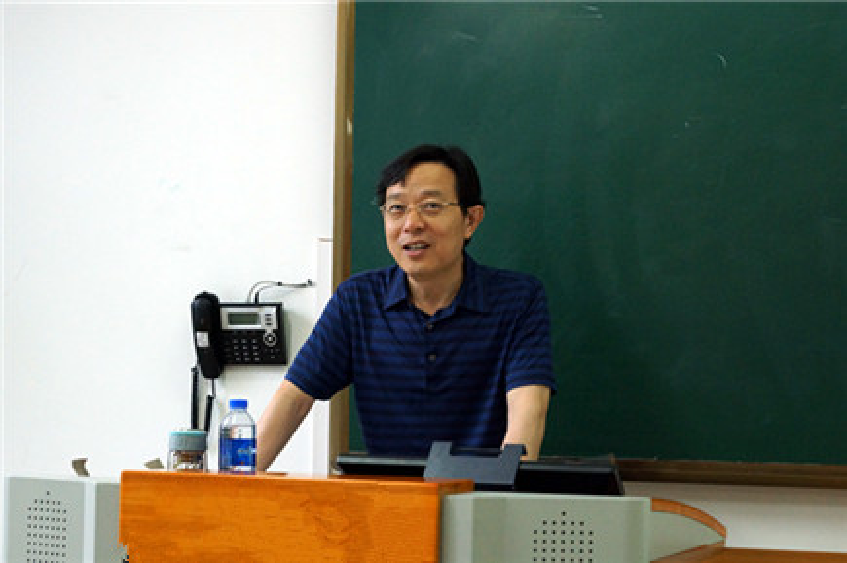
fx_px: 1763
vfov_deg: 18.1
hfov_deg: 27.0
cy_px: 282
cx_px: 424
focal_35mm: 75
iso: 800
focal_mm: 50
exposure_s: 1/30
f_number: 9
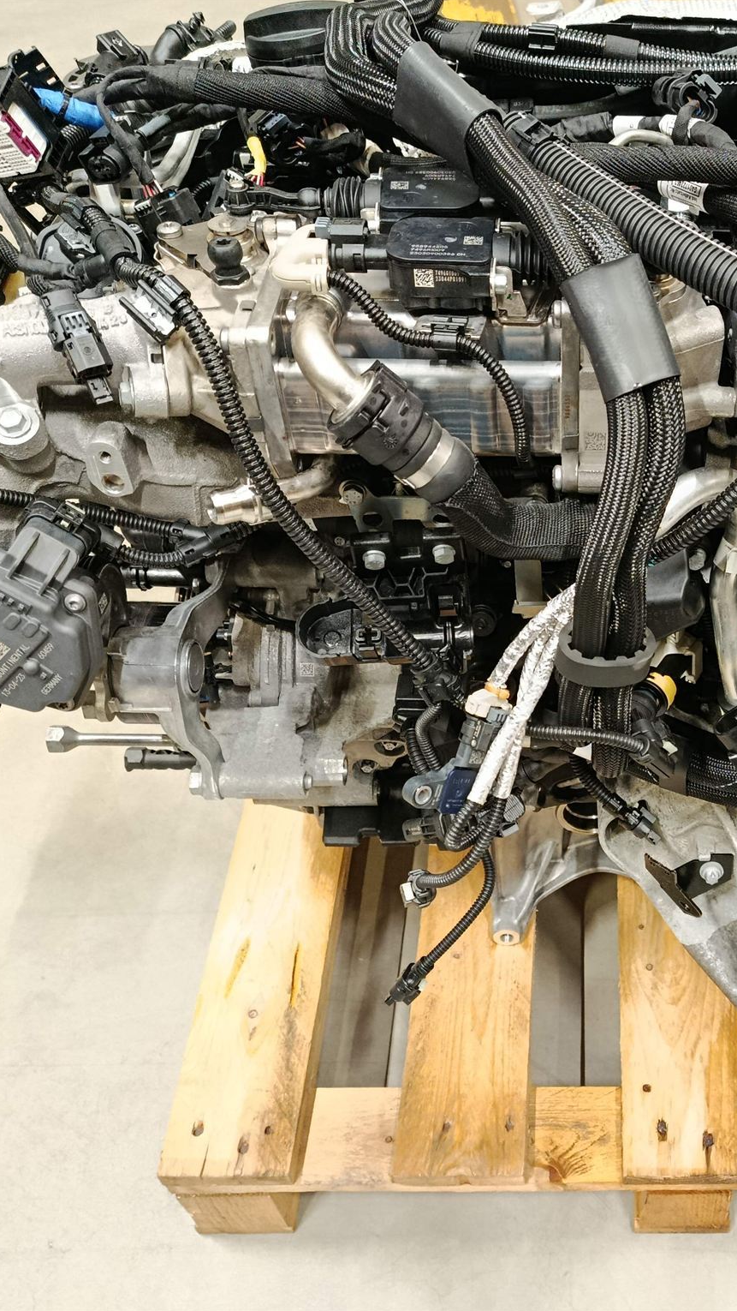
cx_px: 607
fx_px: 1216
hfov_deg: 32.6
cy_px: 656
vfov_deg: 56.6
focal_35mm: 35
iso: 1787
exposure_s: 1/25
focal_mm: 5.24
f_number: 1.7
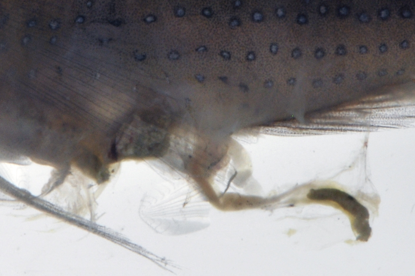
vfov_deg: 2.9
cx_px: 202
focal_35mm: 478
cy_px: 19
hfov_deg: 4.3
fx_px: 5498
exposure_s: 1/60
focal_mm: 105
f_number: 36
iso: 200
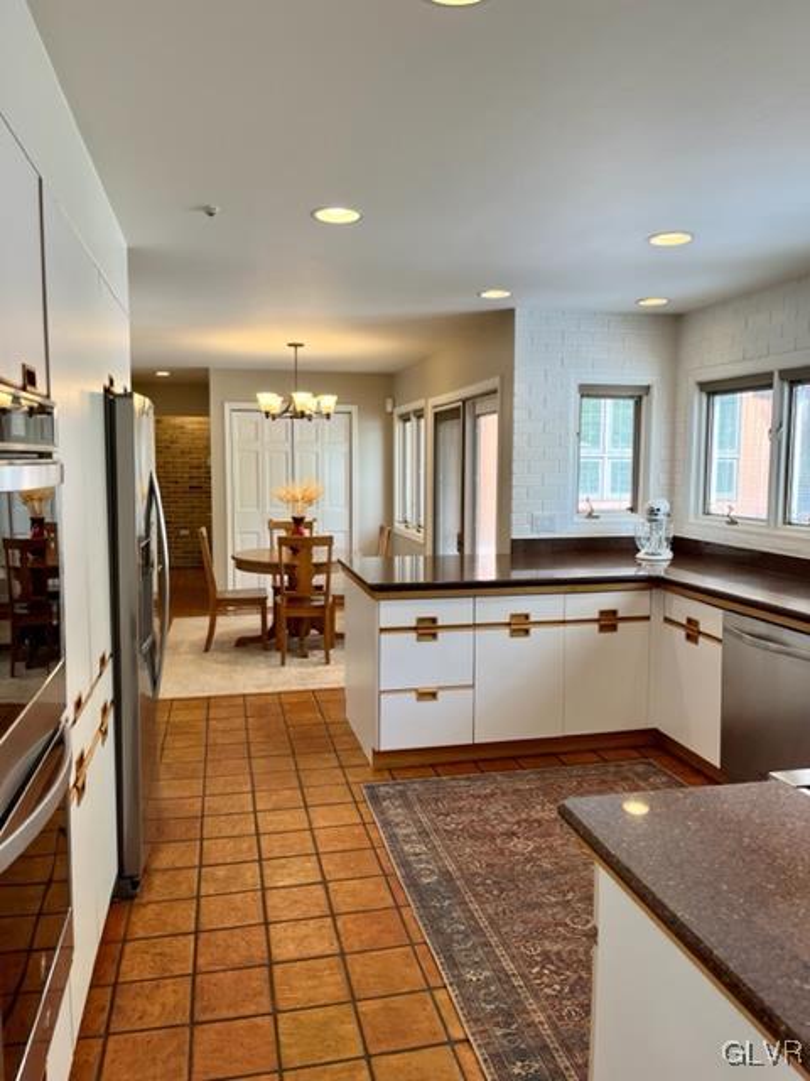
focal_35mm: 26
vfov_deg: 67.3
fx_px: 811
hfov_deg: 53.1
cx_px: 405
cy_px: 540
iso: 80
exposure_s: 1/120
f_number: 1.6
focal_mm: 5.1
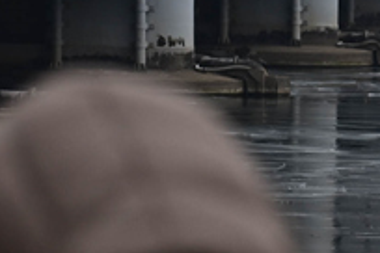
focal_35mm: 579
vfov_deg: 2.4
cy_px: 326
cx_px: 400
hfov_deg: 3.6
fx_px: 6111
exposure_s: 1/640
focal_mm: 185
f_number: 8
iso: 1250
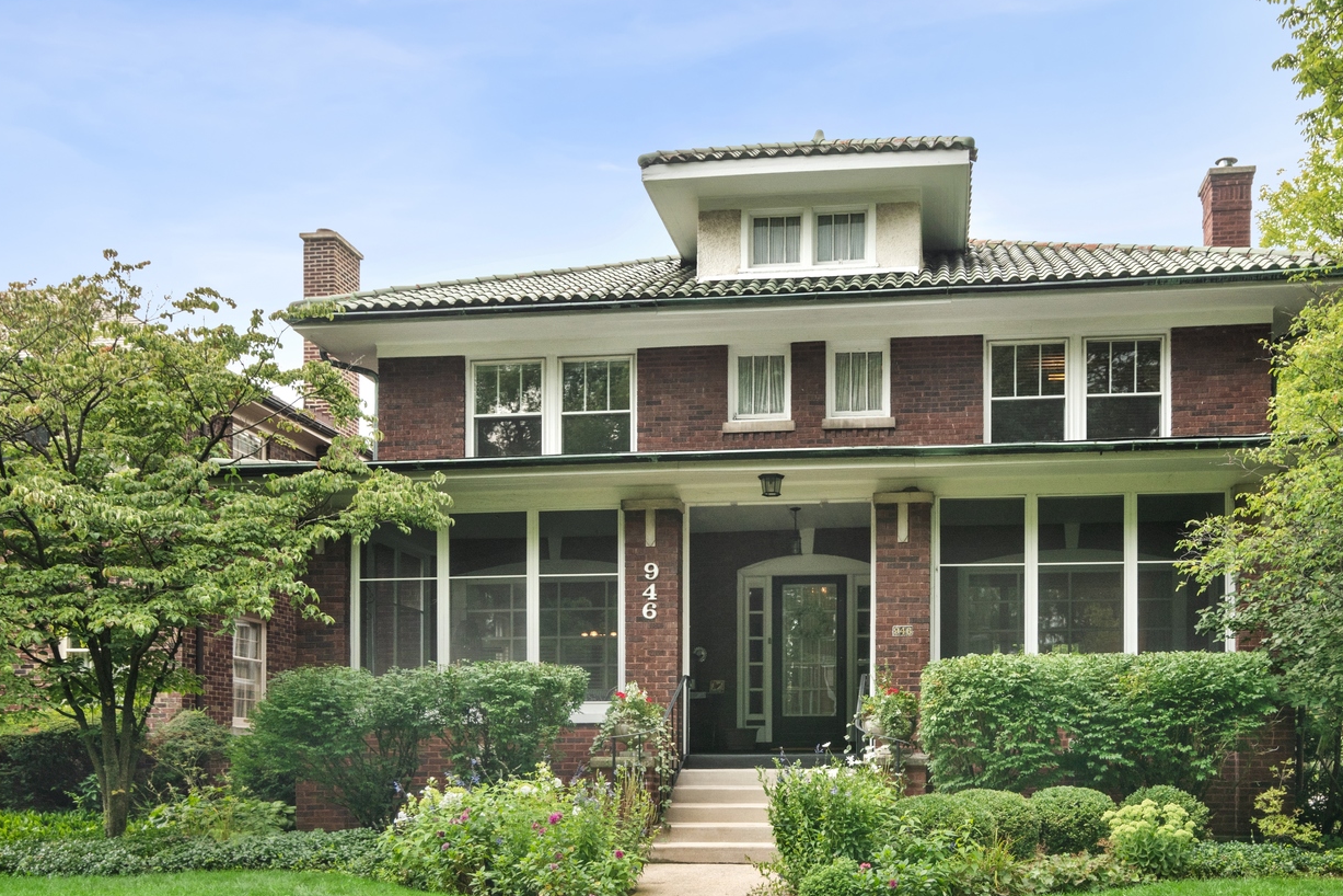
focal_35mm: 34
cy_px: 522
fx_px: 1256
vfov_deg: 39.1
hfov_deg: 55.9
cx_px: 800
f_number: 8
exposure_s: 1/100
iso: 200
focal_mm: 17
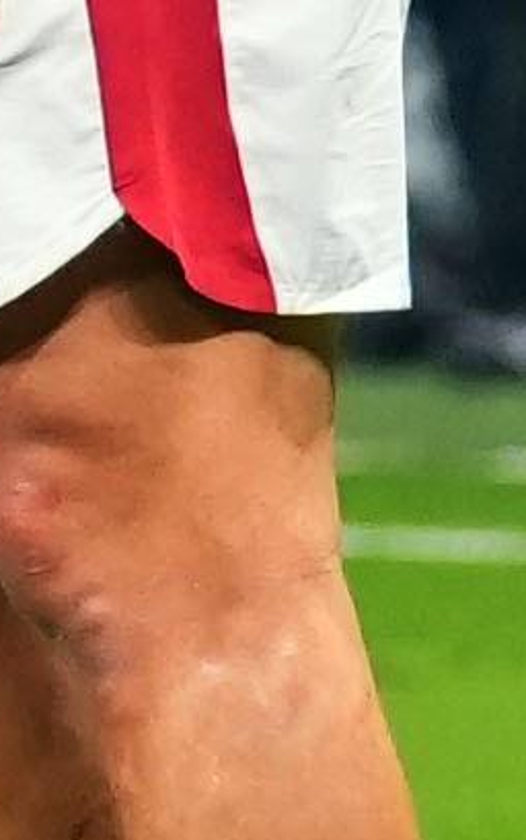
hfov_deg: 0.9
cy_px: -953
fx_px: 32329
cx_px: -3746
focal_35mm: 1411
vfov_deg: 1.5
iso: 2000
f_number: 3.5
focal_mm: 82
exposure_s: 1/800
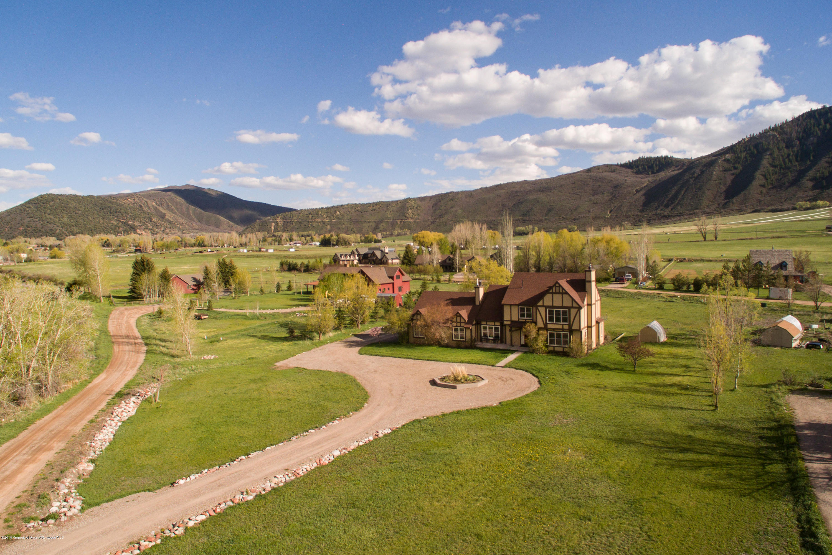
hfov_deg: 93.3
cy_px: 278
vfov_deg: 70.5
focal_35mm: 17
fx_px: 393
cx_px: 416
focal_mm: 17
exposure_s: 1/3
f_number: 7.1
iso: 400
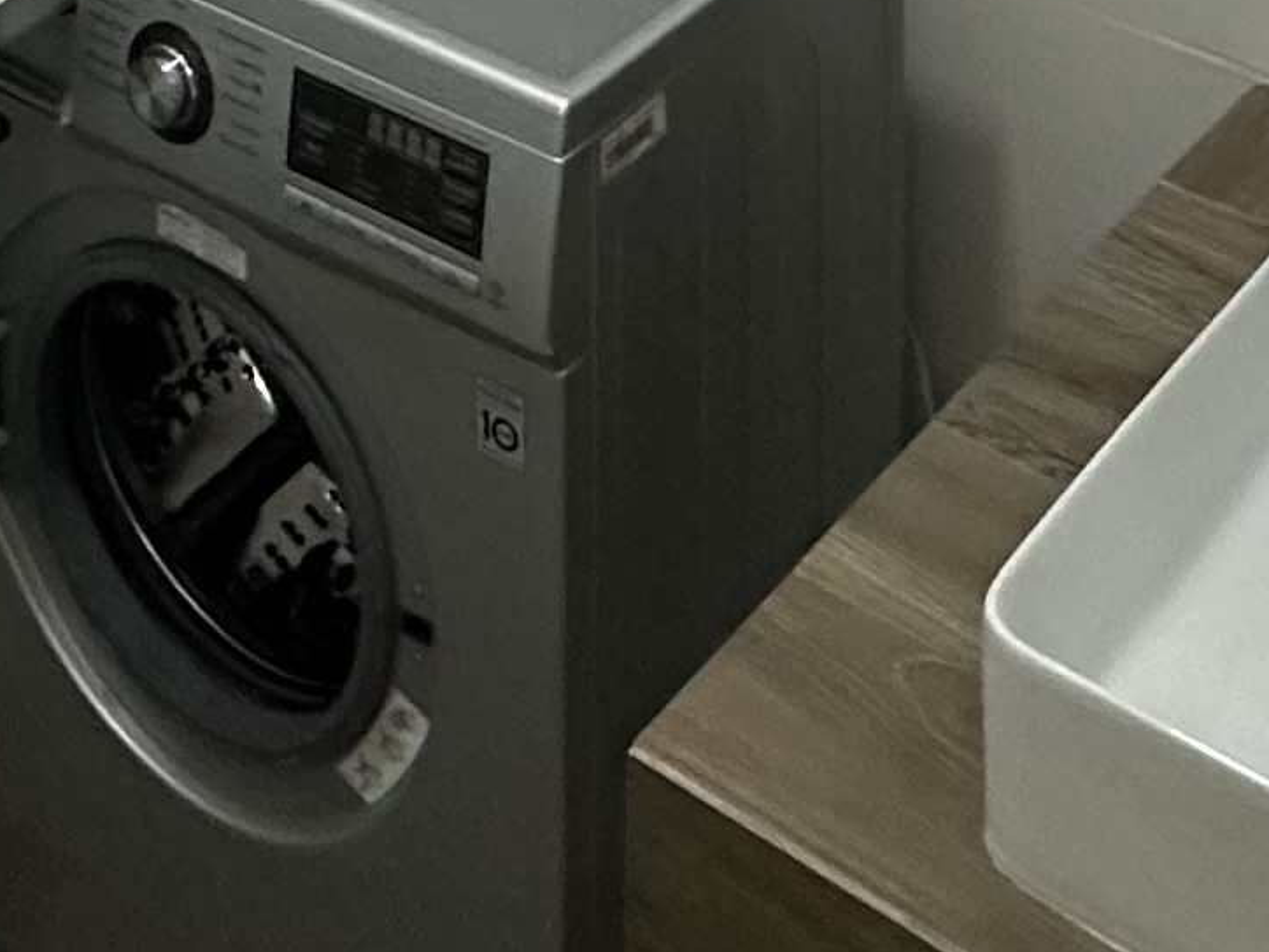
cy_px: -1303
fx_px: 2859
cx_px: 287
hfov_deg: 24.7
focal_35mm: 78
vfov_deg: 13.8
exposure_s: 1/50
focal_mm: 2.22
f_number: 2.2
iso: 250
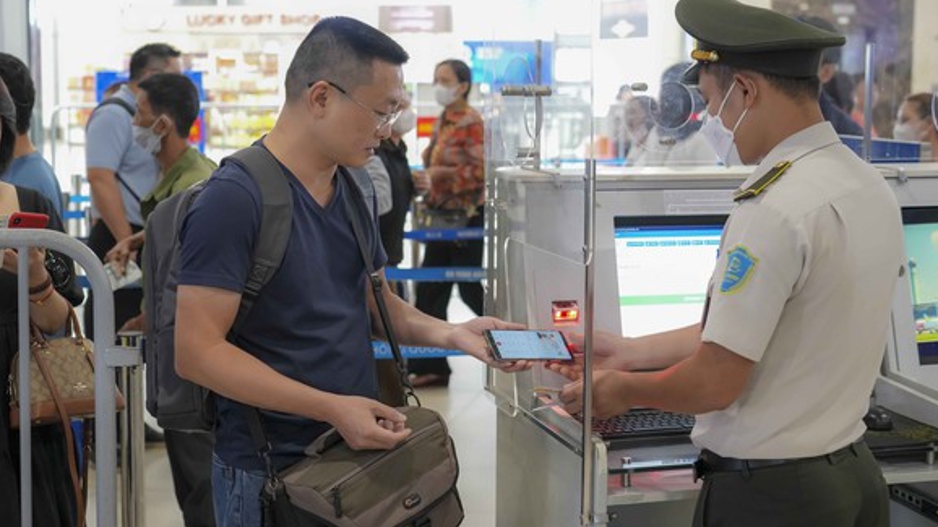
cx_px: 482
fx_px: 1442
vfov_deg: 20.7
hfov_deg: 36.0
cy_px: 213
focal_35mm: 58
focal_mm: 50
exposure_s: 1/125
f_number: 4
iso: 3200
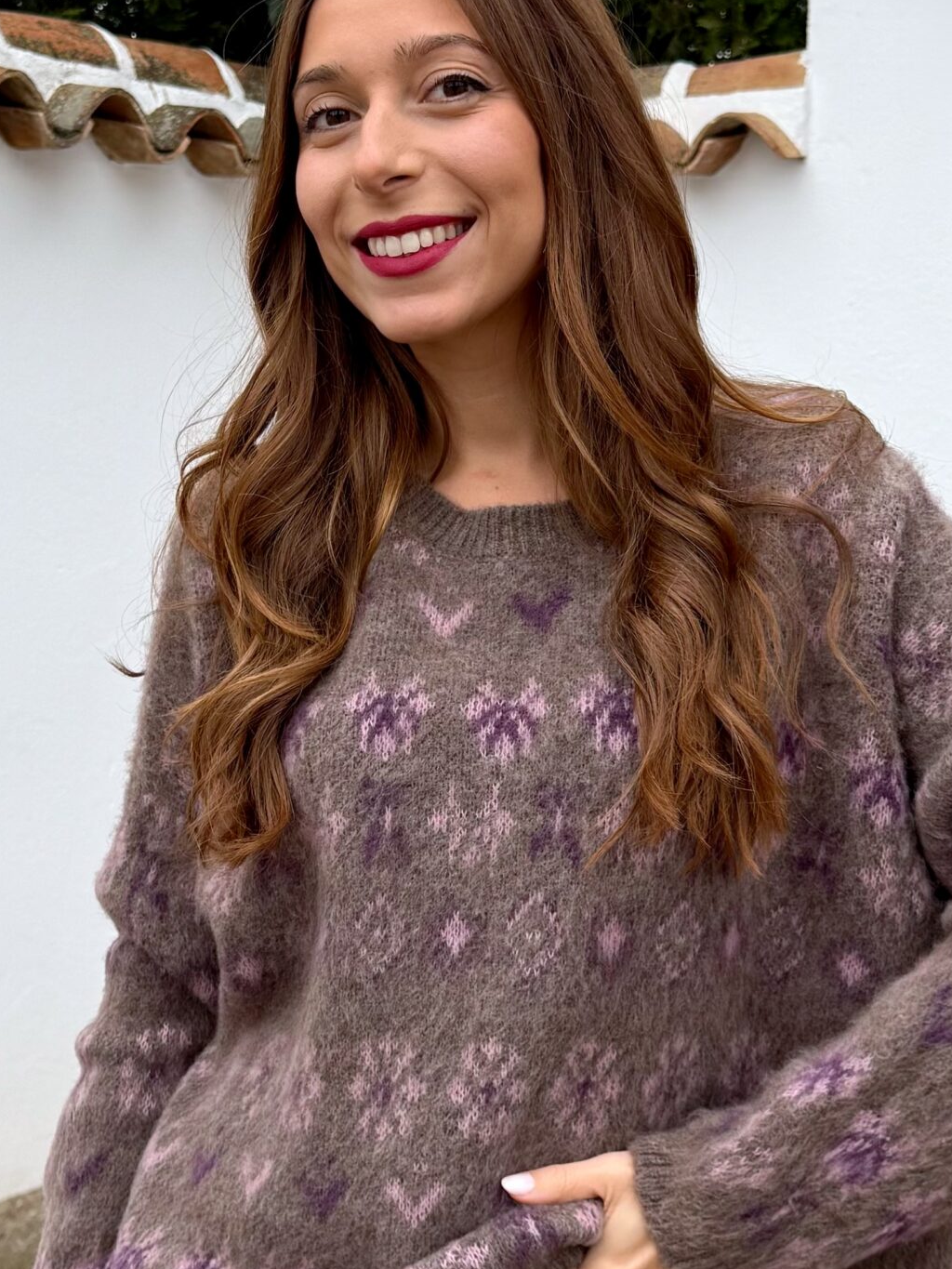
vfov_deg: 41.2
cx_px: 484
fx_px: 1650
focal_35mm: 45
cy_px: 902
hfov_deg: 32.2
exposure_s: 1/169
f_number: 1.78
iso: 64
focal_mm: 6.76
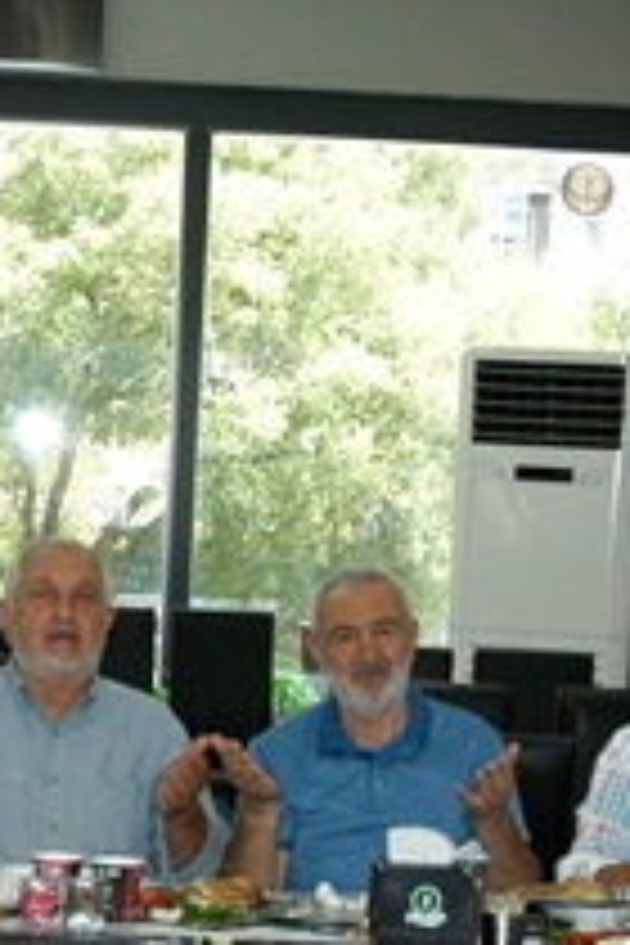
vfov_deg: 15.2
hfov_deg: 10.2
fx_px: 3535
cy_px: 596
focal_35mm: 135
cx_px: 194
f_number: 5
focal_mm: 27
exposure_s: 1/180
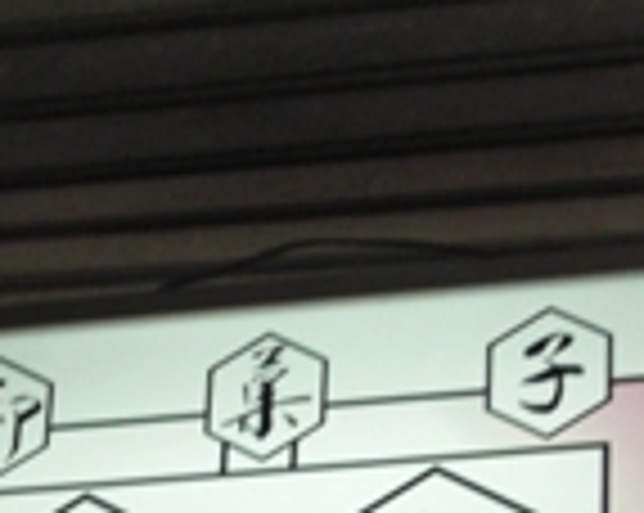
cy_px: 490
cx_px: 250
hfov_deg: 10.2
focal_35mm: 189
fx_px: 3597
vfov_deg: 8.1
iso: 200
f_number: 4.2
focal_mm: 13.1
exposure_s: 1/80
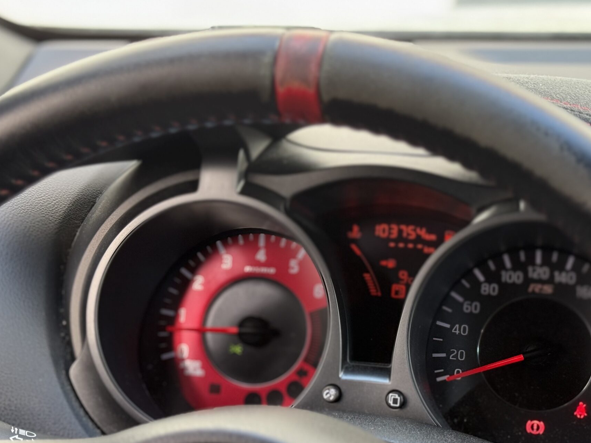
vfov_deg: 20.4
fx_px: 1229
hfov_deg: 27.0
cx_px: 348
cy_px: 240
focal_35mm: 72
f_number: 1.78
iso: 125
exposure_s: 1/60
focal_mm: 6.76
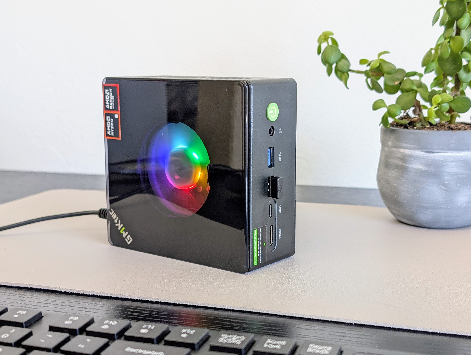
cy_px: 178
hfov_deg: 38.9
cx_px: 236
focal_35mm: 49
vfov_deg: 29.7
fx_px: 668
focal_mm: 6.9
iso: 47
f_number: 1.68
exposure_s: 1/24
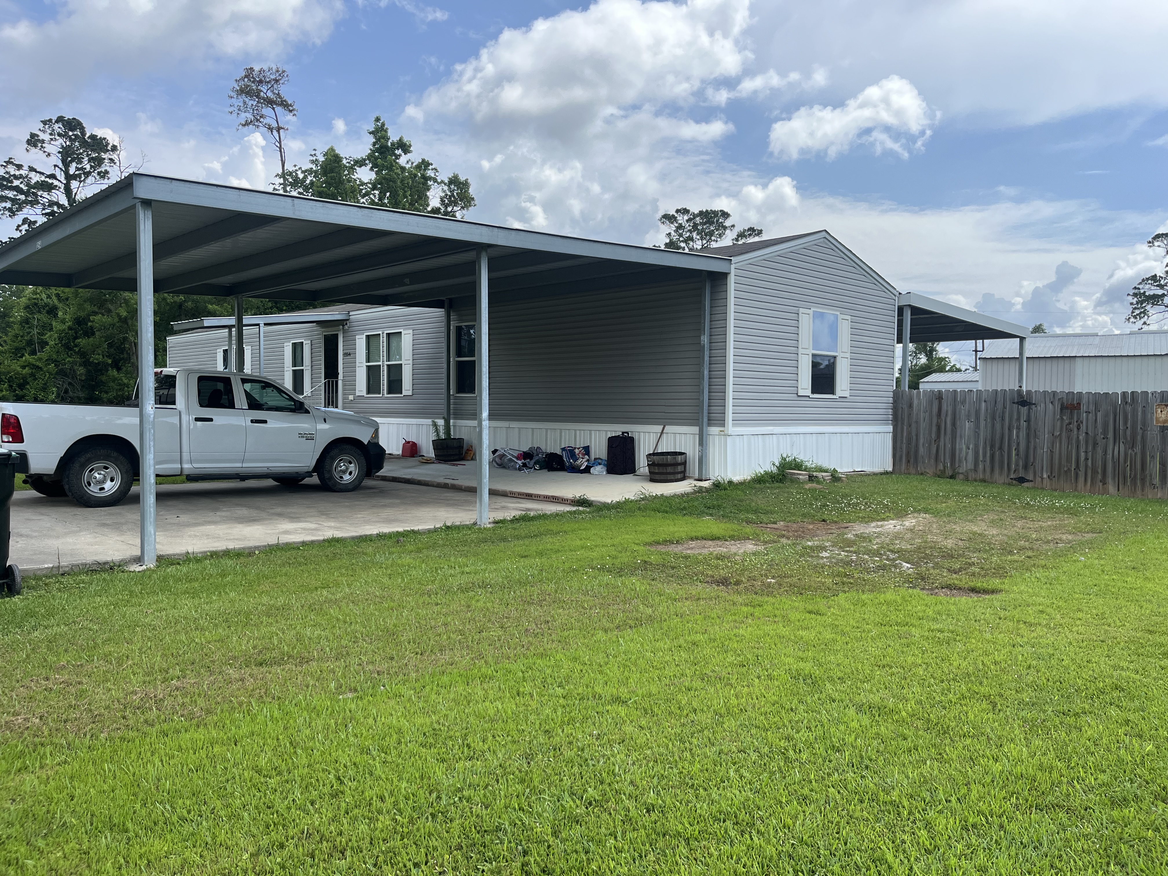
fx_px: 877
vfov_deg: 53.1
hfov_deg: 67.3
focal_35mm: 26
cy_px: 438
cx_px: 584
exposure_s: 1/2755
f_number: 1.6
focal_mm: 5.1
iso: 50
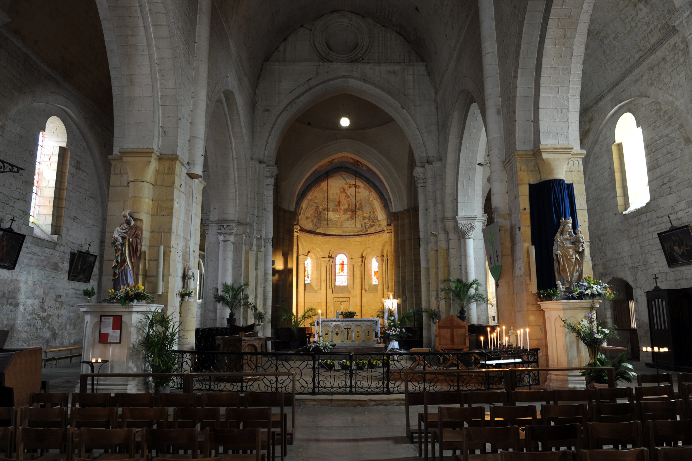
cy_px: 230
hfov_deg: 73.8
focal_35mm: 24
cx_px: 346
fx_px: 461
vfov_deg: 53.1
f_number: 8
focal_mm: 24
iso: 200
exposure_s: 3
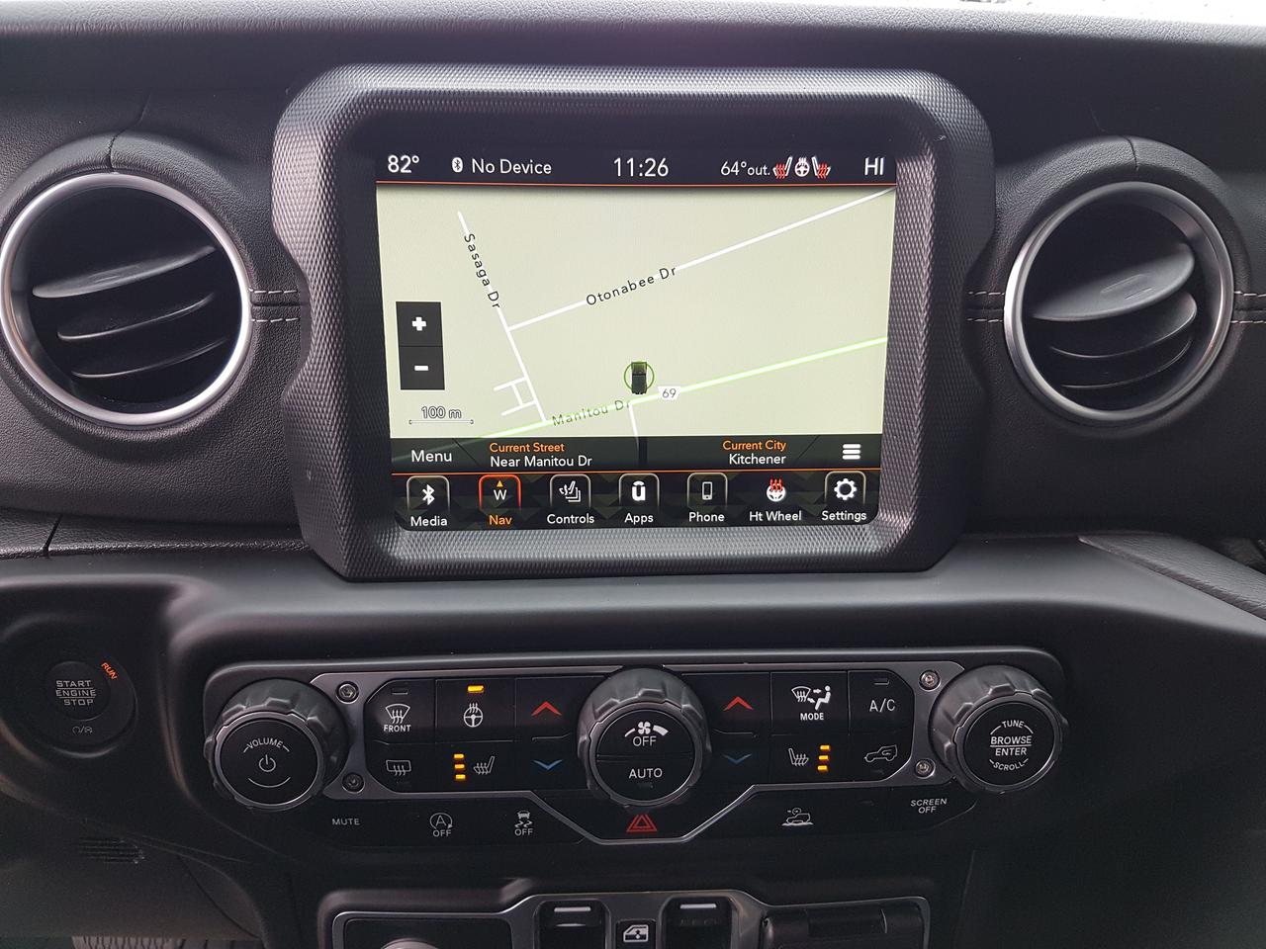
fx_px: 951
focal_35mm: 26
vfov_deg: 53.1
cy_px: 474
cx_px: 633
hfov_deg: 67.3
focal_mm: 4.2
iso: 64
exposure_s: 1/100
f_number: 1.7
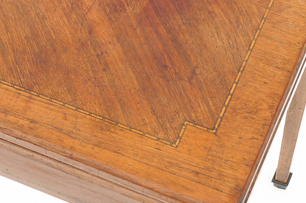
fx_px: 857
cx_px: -8
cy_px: -25
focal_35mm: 101
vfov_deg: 13.2
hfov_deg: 19.6
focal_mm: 24
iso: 320
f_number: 8
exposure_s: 1/160
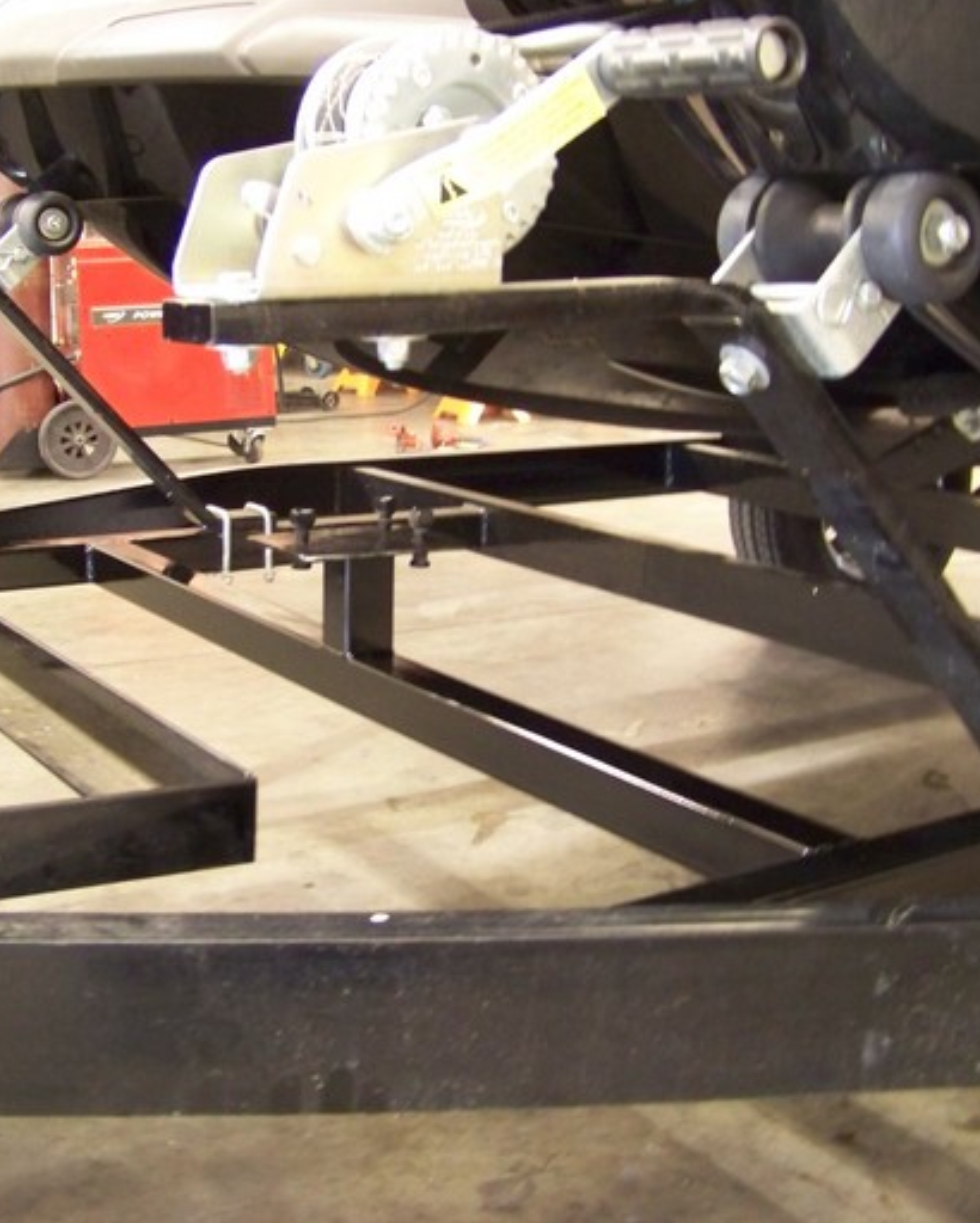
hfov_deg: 31.5
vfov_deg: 38.8
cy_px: 598
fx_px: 1739
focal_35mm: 48
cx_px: 466
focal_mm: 5.85
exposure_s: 1/4
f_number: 2.8
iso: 400
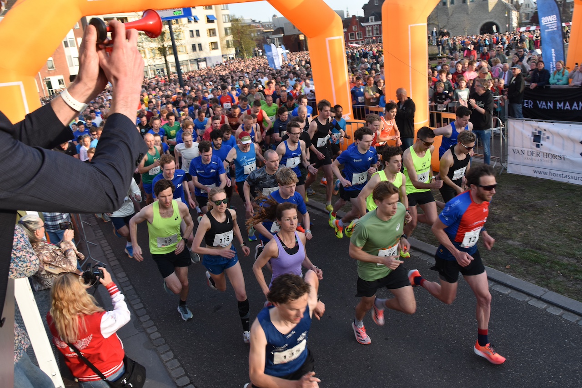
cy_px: 194
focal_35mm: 27
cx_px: 291
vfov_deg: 47.9
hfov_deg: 67.4
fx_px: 436
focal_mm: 18
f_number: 8
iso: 400
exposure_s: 1/250
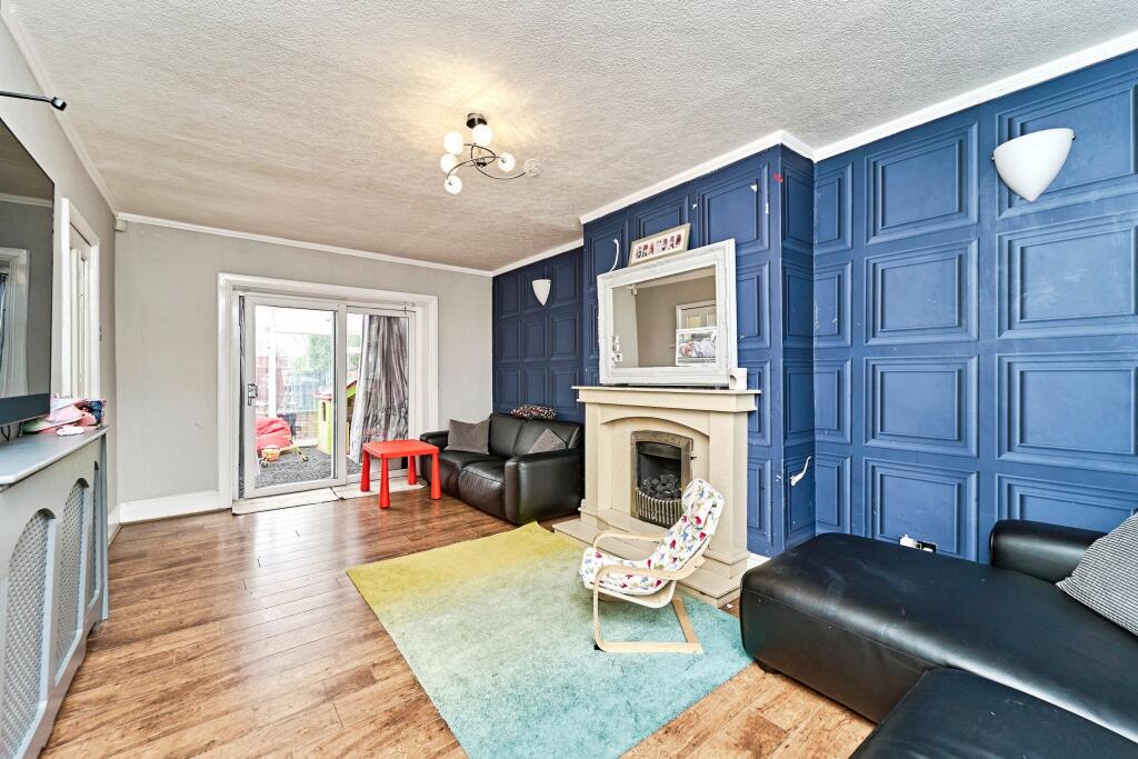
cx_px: 569
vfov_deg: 81.2
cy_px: 380
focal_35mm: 14
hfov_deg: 104.2
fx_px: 443
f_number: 8
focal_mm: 14
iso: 400
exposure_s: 1/30
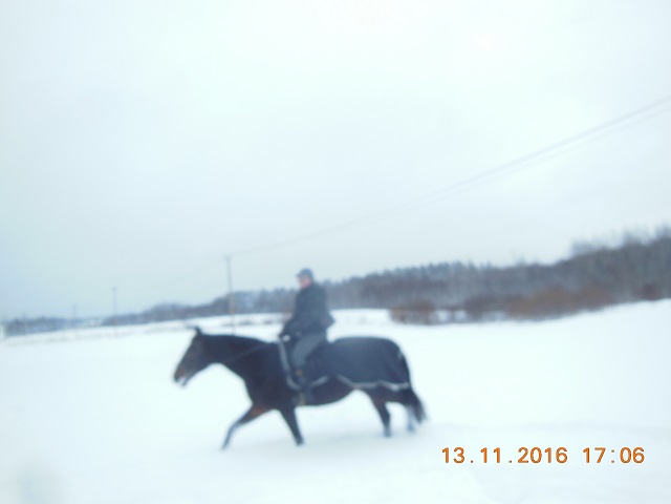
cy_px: 252
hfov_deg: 61.7
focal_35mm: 29
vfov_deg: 48.2
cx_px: 336
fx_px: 562
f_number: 3.7
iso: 125
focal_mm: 5.2
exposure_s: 1/50
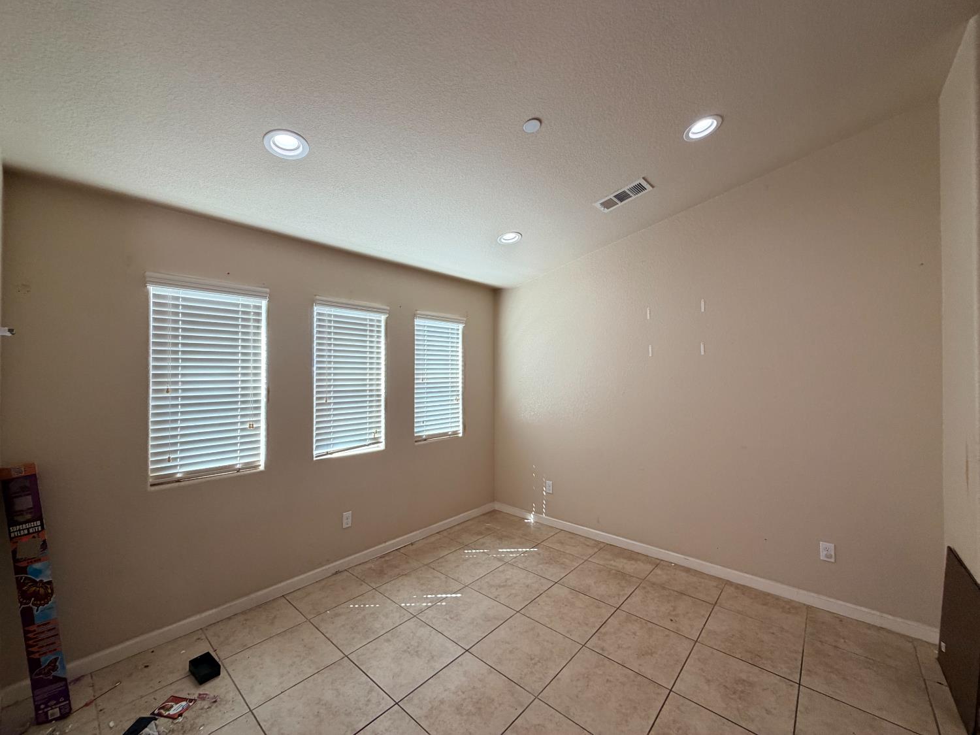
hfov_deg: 102.1
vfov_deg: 85.7
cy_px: 368
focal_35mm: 14
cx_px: 490
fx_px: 396
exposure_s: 1/60
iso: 200
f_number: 2.2
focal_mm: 2.22
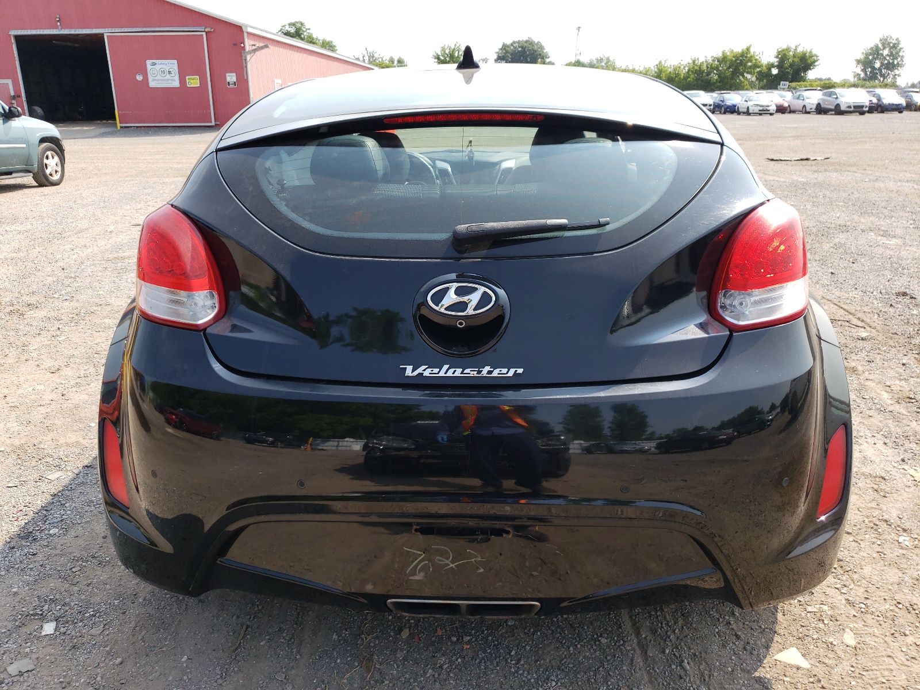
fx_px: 691
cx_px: 460
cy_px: 345
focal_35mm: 26
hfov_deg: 67.3
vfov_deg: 53.1
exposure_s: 1/1250
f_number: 1.5
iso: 50
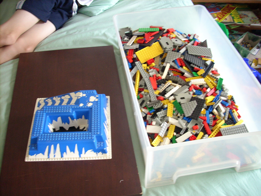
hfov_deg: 50.1
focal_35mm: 37
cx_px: 130
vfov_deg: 38.7
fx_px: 279
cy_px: 98
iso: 200
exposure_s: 1/21.2
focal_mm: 6.2
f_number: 2.8
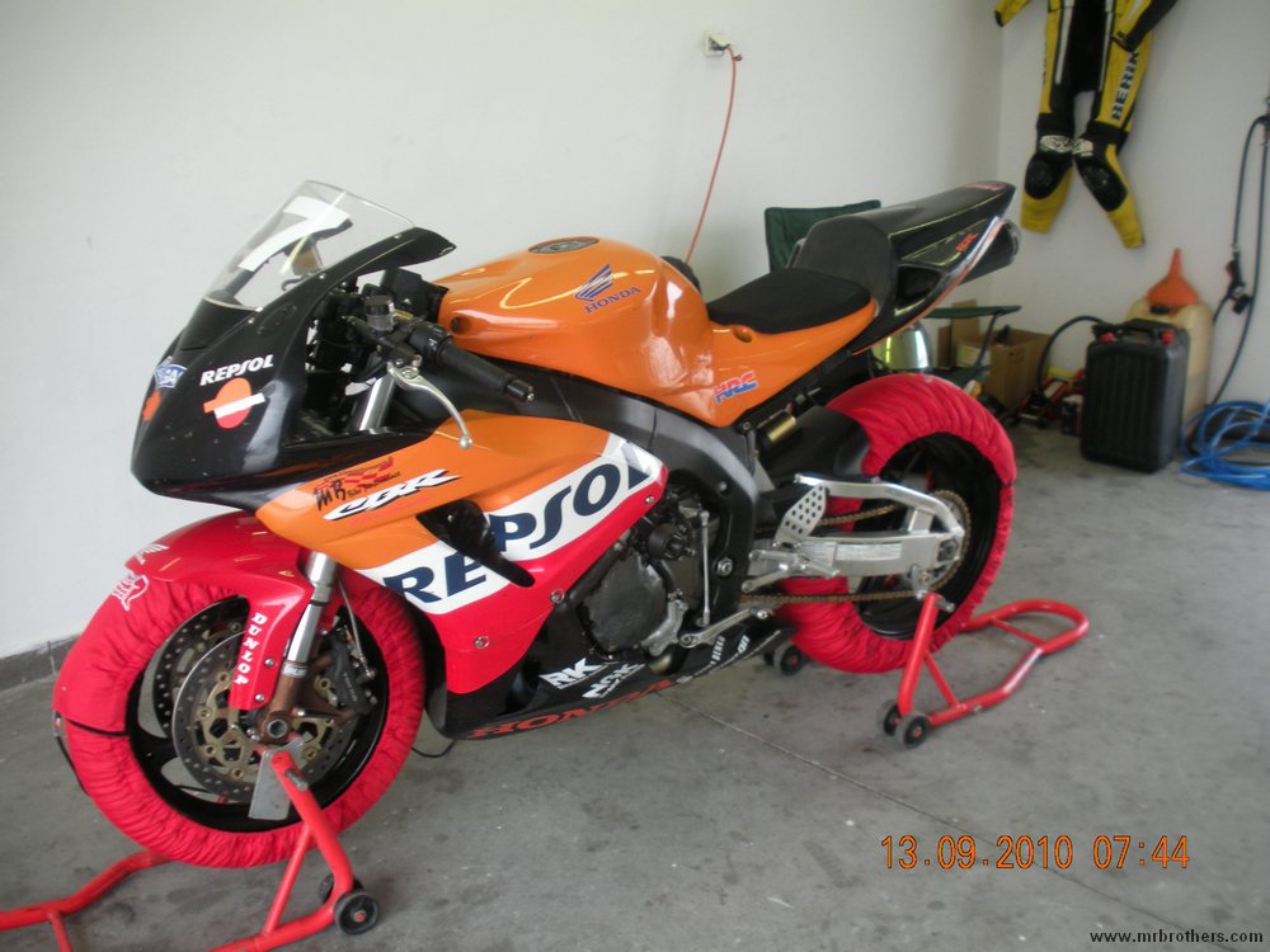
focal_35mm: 35
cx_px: 635
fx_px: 1284
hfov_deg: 52.6
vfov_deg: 40.7
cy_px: 476
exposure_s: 1/53.3
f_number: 3.5
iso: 124
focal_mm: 6.3
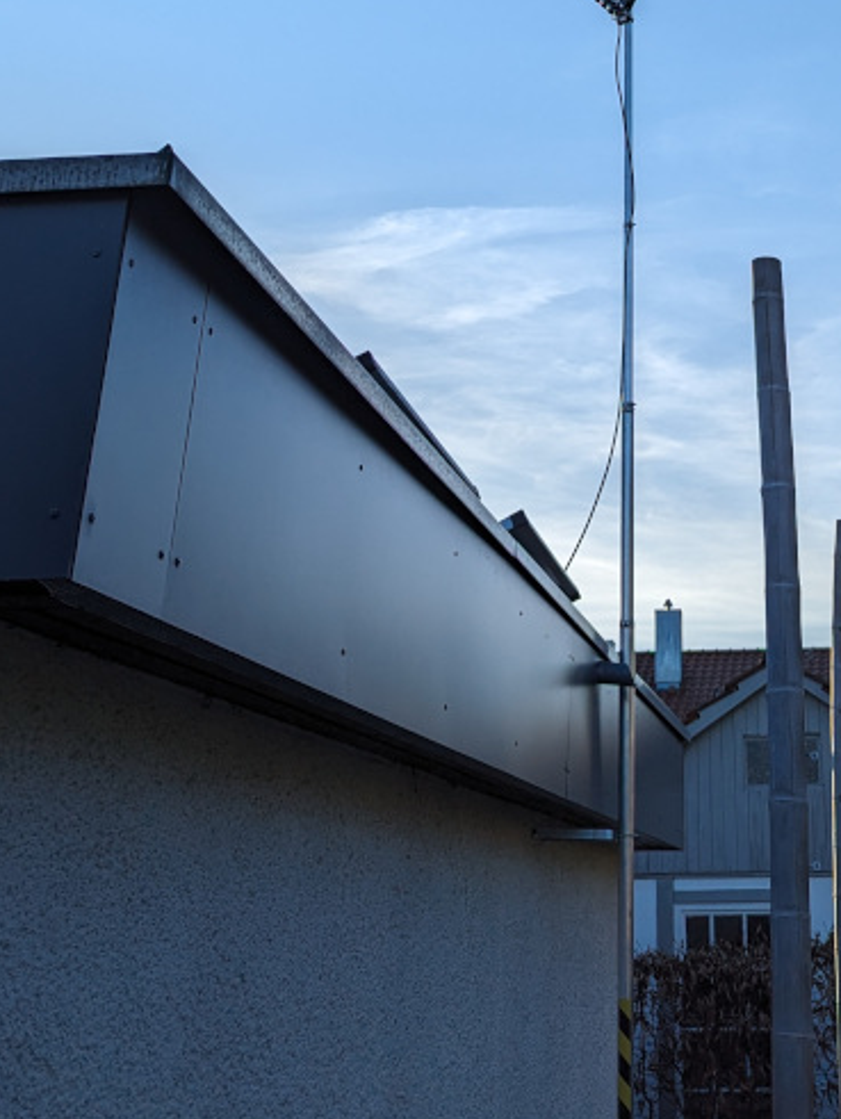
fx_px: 1682
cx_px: 647
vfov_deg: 33.2
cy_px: -38
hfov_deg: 27.6
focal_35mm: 52
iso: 47
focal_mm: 6.81
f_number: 1.85
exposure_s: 1/2410
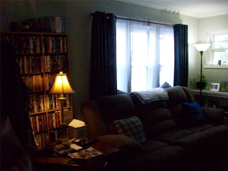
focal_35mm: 34
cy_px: 86
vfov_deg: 41.8
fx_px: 224
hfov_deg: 54.0
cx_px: 114
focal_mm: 5.7
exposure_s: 1/64
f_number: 2.8
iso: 795
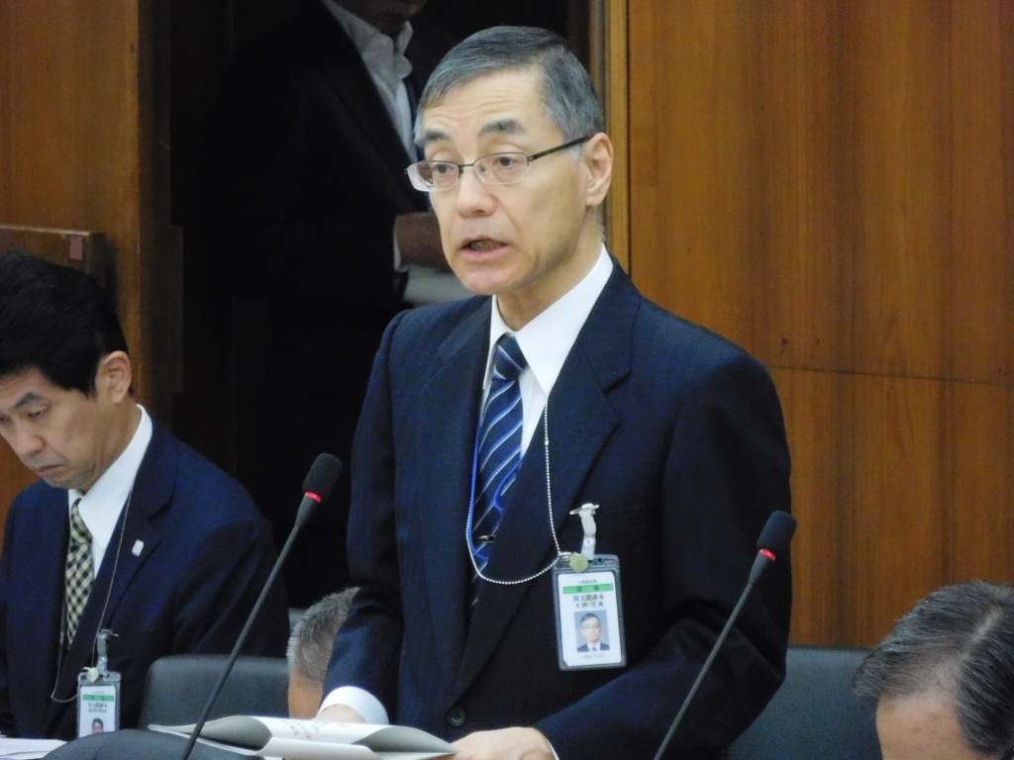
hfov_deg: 4.0
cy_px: 380
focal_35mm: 500
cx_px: 507
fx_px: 14646
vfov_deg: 3.0
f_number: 6.5
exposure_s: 1/125
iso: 1600
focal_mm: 90
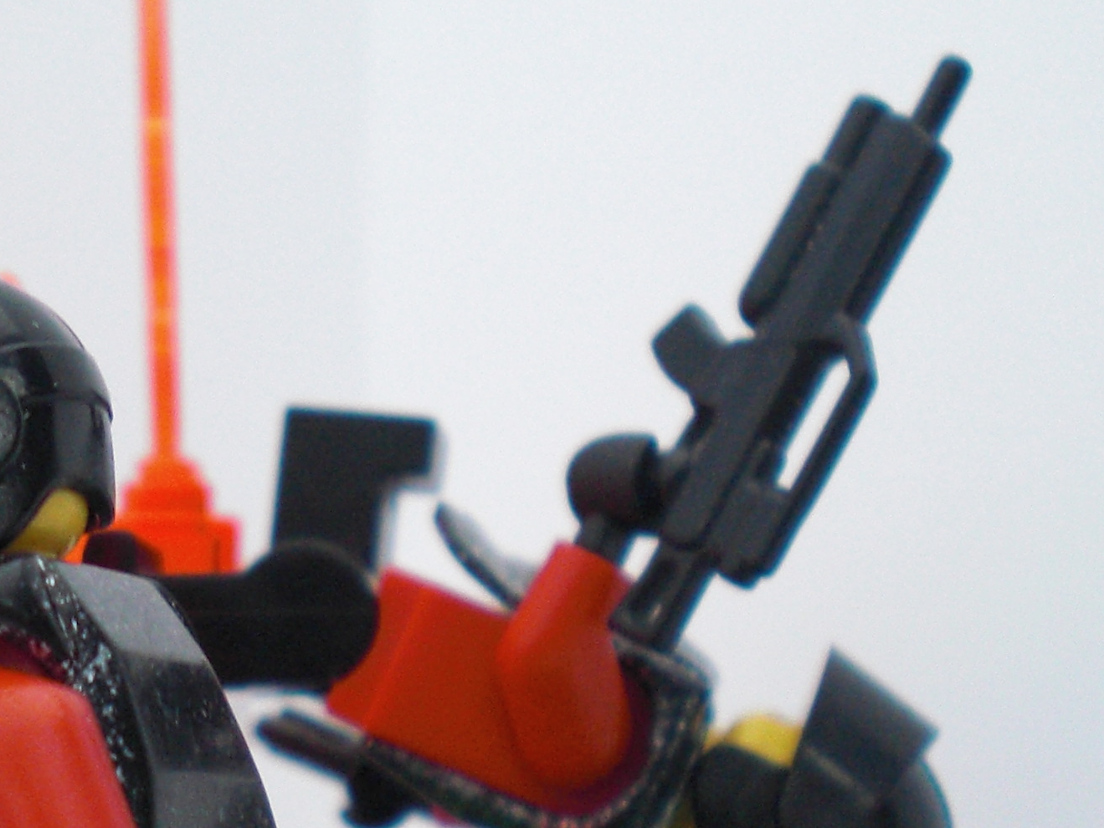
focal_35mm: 94
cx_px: 109
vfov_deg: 15.7
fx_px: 2999
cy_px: 599
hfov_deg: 20.4
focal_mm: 6.3
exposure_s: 1/80
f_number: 3.1
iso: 200
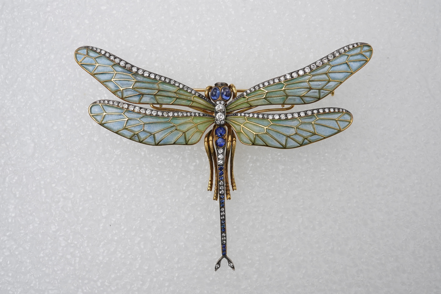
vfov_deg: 29.9
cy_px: 147
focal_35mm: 45
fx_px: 551
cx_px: 220
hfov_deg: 43.6
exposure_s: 1/100
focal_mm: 30
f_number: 22
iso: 500
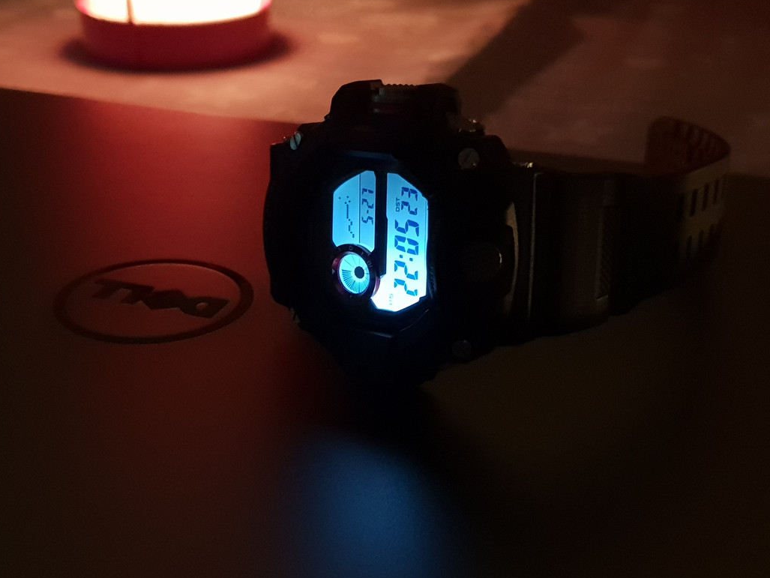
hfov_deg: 65.3
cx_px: 378
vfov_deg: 51.4
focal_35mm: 27
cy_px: 282
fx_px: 601
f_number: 1.5
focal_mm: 4.3
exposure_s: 1/10
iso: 500
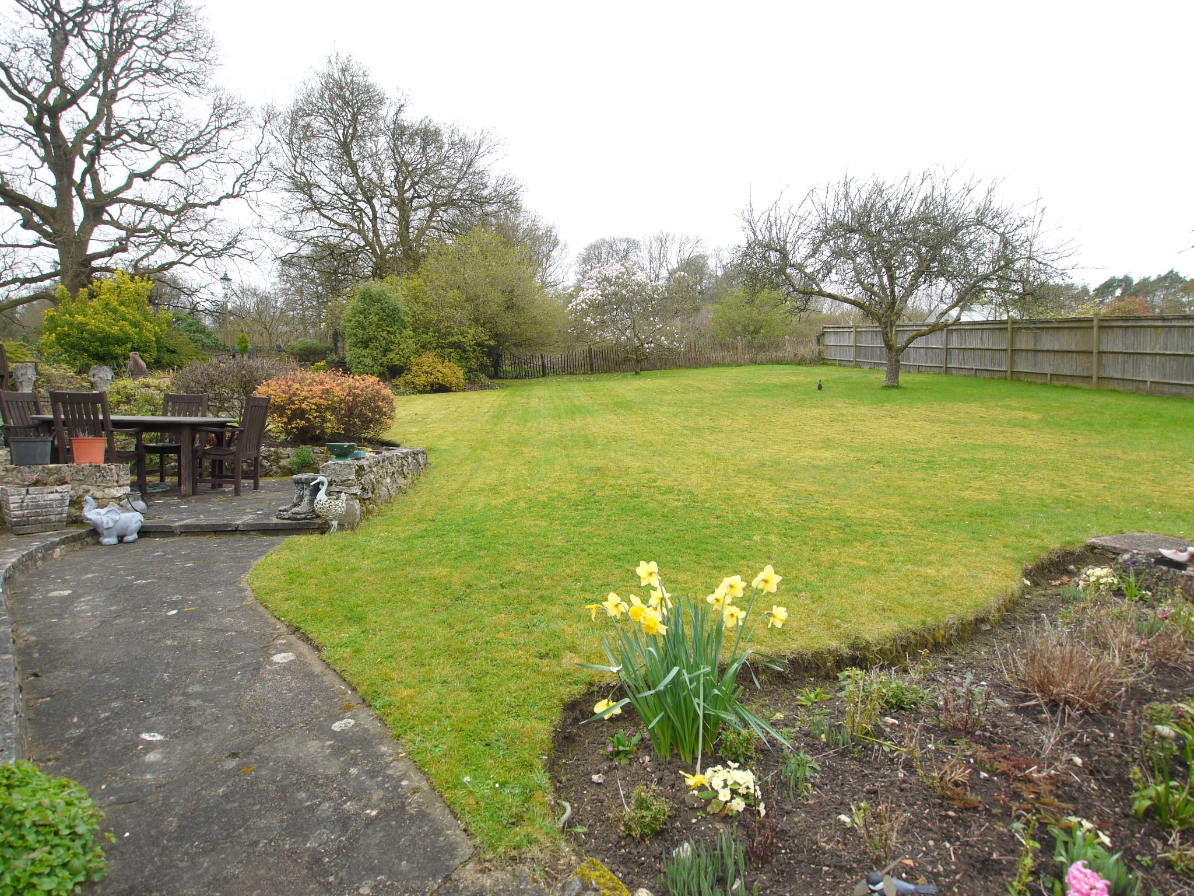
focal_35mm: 18
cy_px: 448
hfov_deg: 87.8
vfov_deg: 71.6
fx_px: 621
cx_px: 597
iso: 100
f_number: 4.5
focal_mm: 9
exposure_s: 1/125
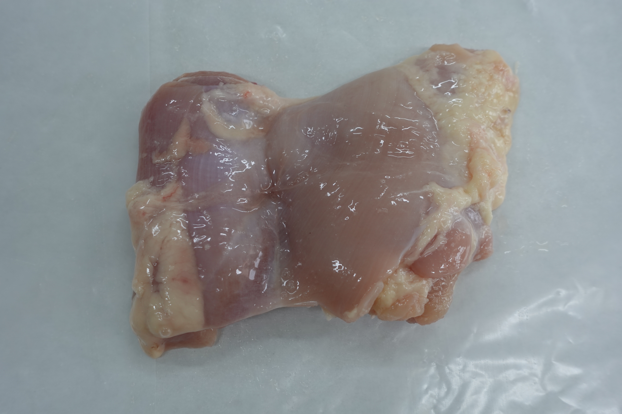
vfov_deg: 31.9
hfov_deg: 46.4
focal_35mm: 42
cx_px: 311
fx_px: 726
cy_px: 207
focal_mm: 16.08
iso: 125
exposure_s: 1/50
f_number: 2.8
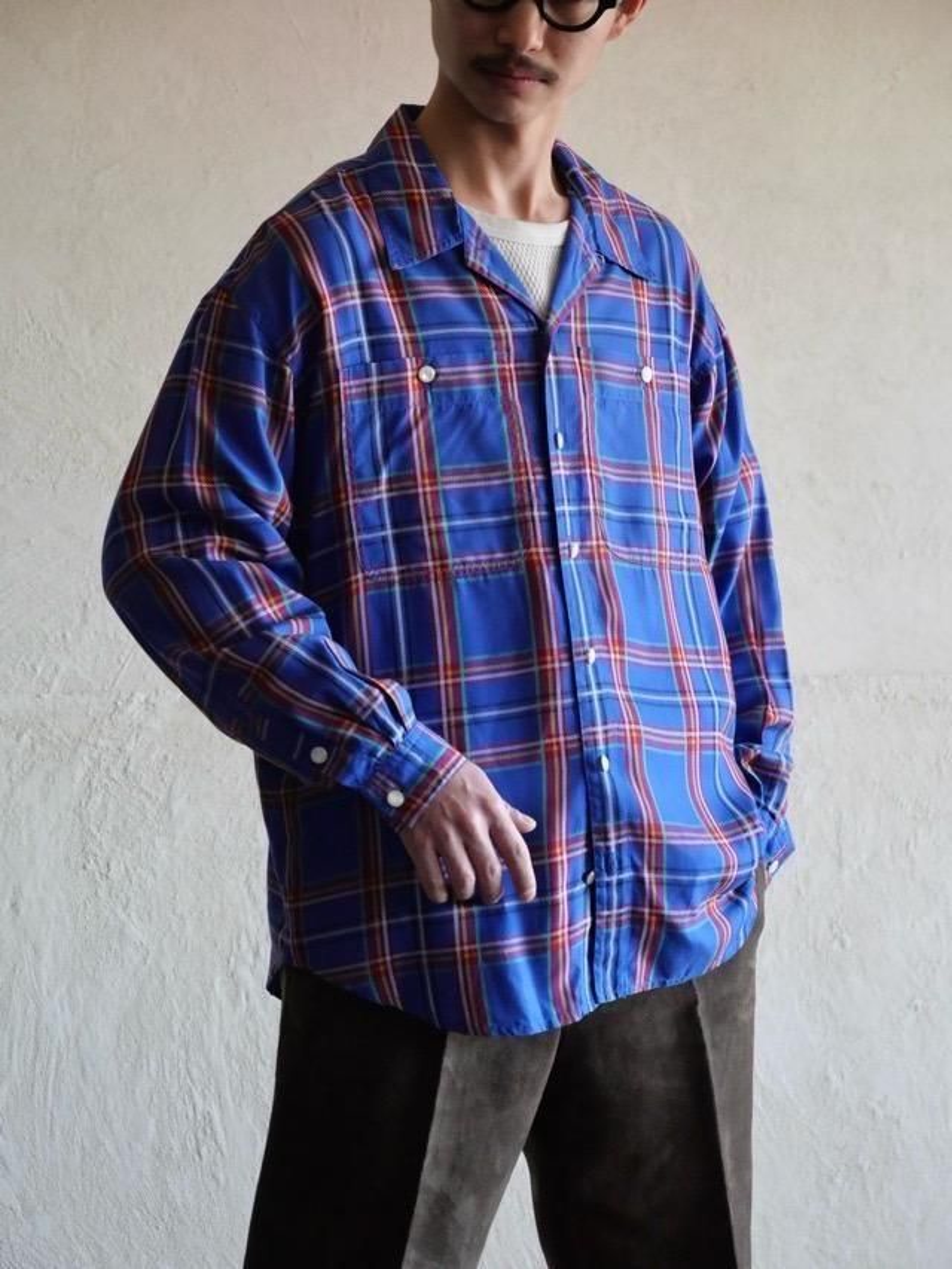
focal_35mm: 108
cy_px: 634
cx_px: 476
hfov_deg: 13.7
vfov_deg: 18.2
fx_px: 3959
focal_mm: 54
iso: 3200
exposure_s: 1/125
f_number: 4
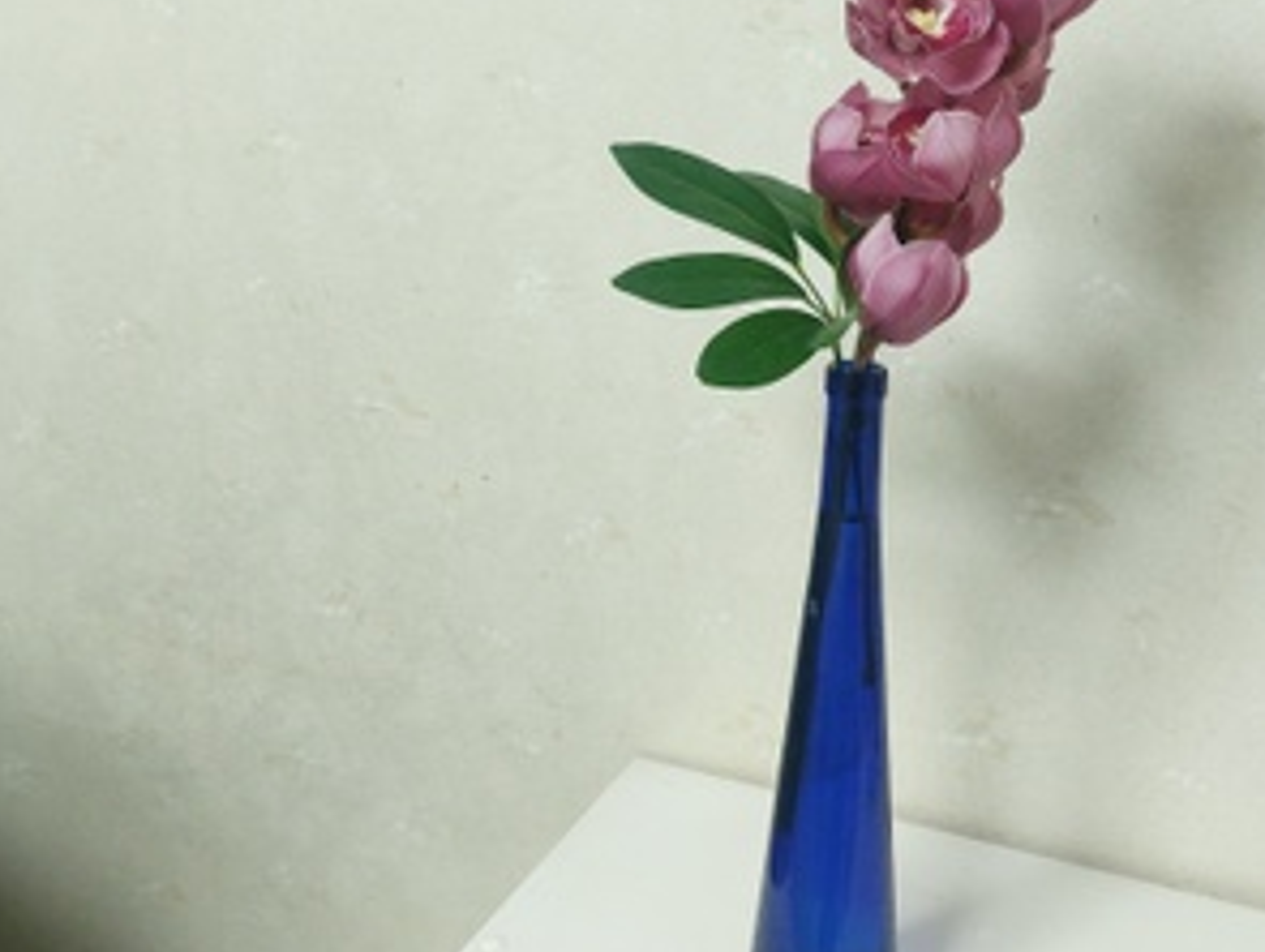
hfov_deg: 47.6
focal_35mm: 39
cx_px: 735
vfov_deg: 36.6
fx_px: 1427
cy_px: 334
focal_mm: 5.23
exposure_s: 1/50
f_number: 1.8
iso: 200
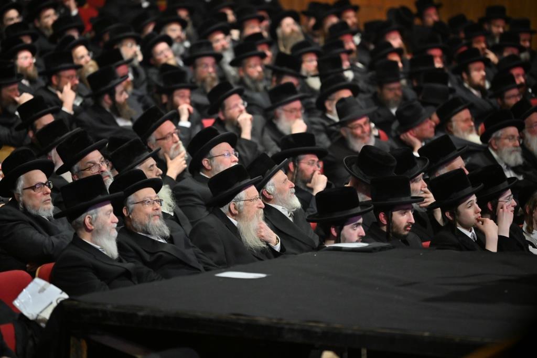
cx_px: 268
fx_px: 2984
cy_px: 179
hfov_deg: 10.3
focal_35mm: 200
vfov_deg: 6.9
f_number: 2.8
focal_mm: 200
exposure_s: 1/200
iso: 1000
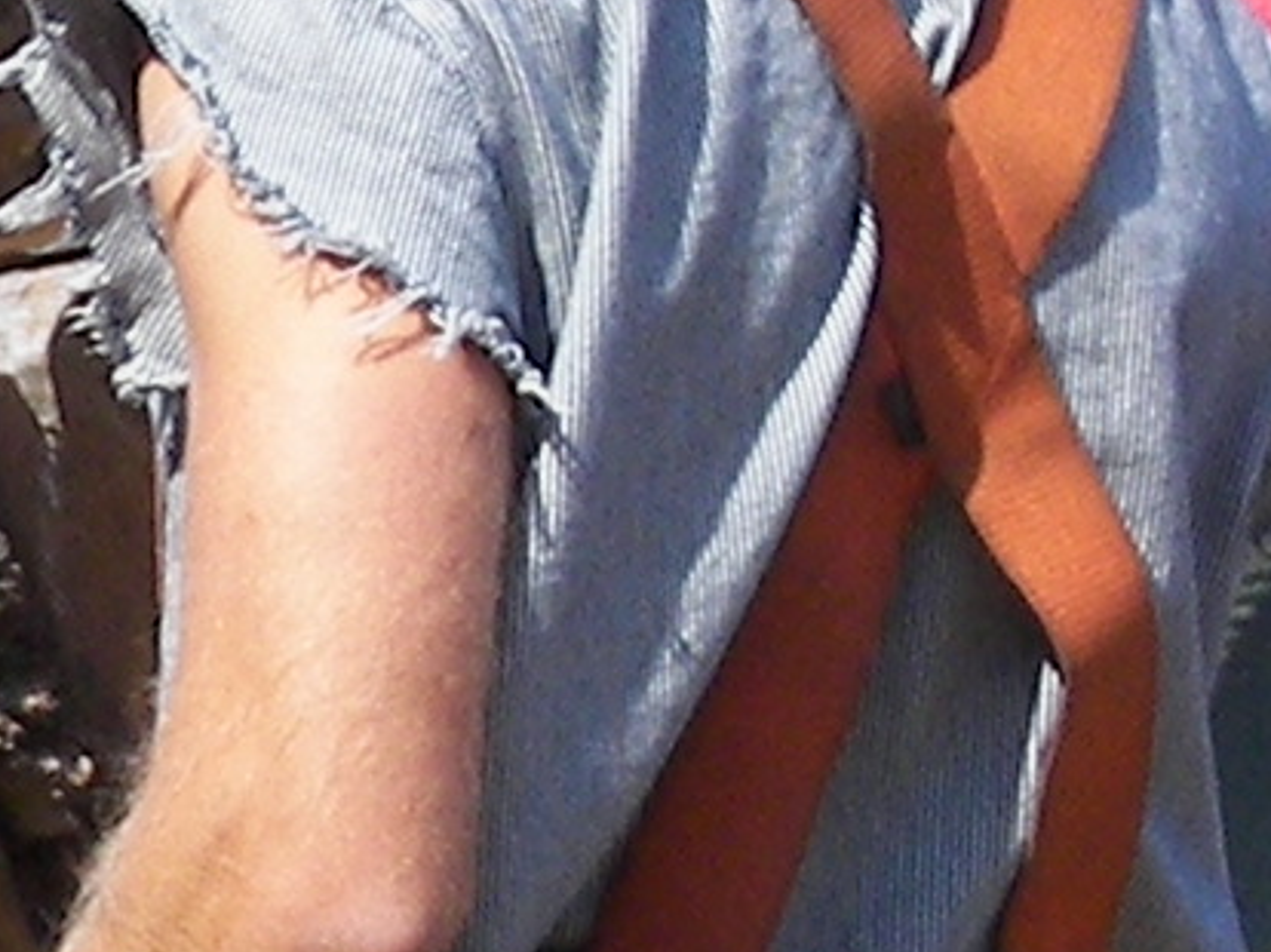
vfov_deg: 1.4
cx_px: -3414
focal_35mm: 1054
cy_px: 697
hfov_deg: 1.9
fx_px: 38677
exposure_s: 1/320
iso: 64
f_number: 4.5
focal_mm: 23.6
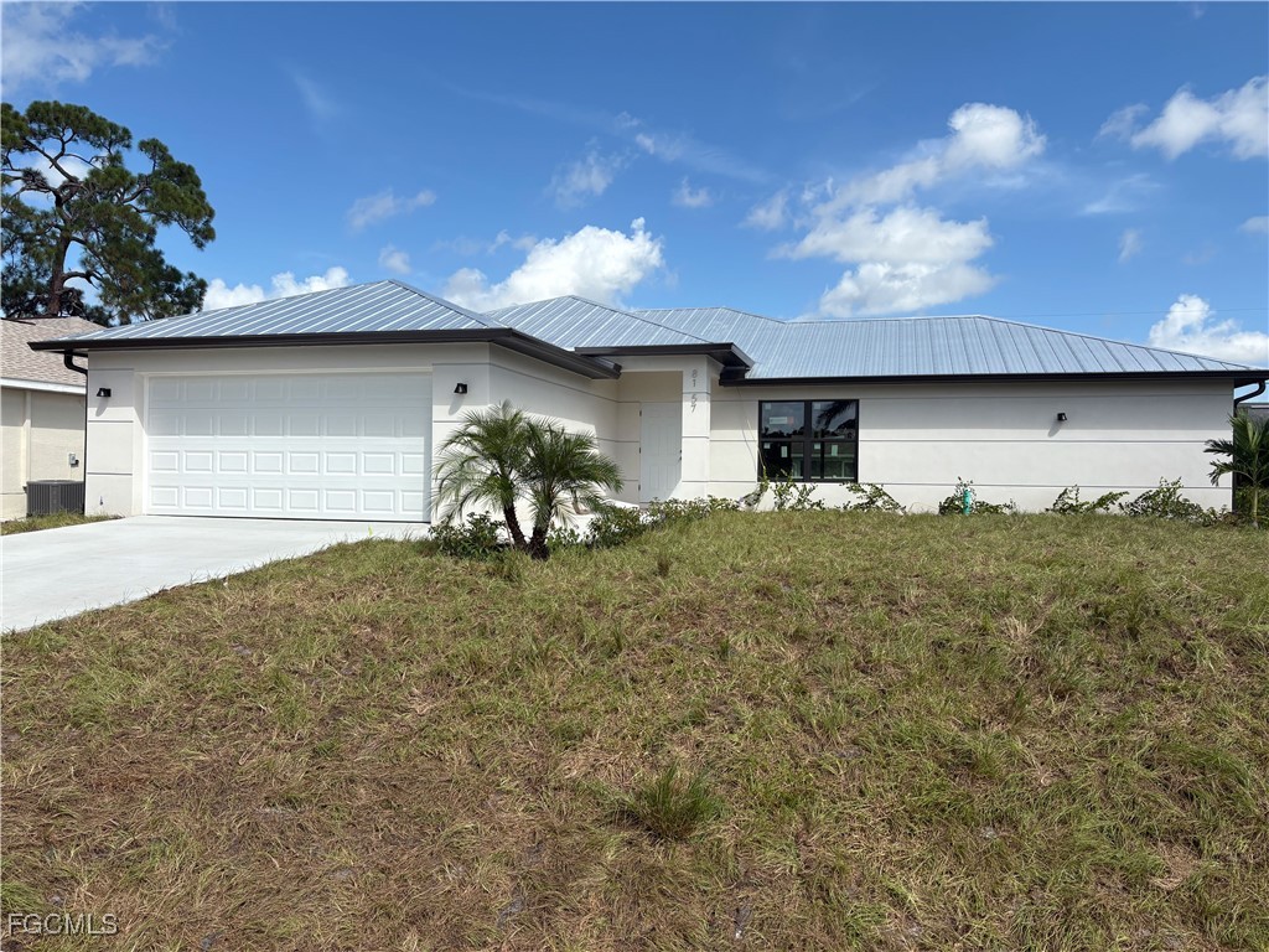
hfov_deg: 67.3
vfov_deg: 53.1
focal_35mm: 26
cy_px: 476
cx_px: 634
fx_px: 953
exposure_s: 1/4608
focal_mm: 5.96
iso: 50
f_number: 1.6
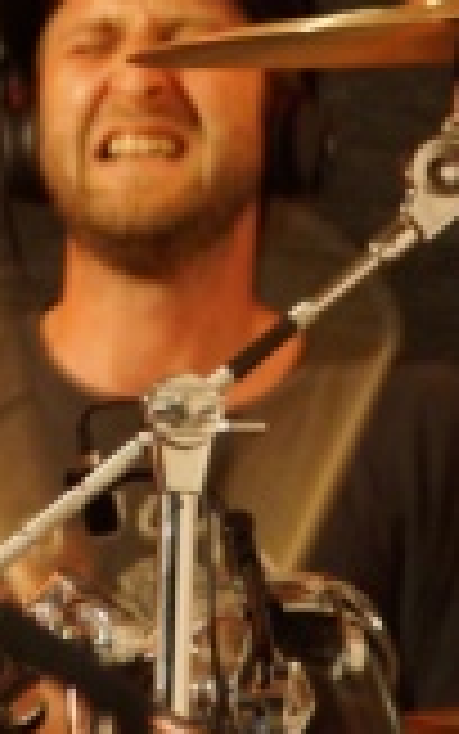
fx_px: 12618
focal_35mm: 631
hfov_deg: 2.1
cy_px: 225
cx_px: -45
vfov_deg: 3.3
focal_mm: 150
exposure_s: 1/13
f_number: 6.3
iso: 3200
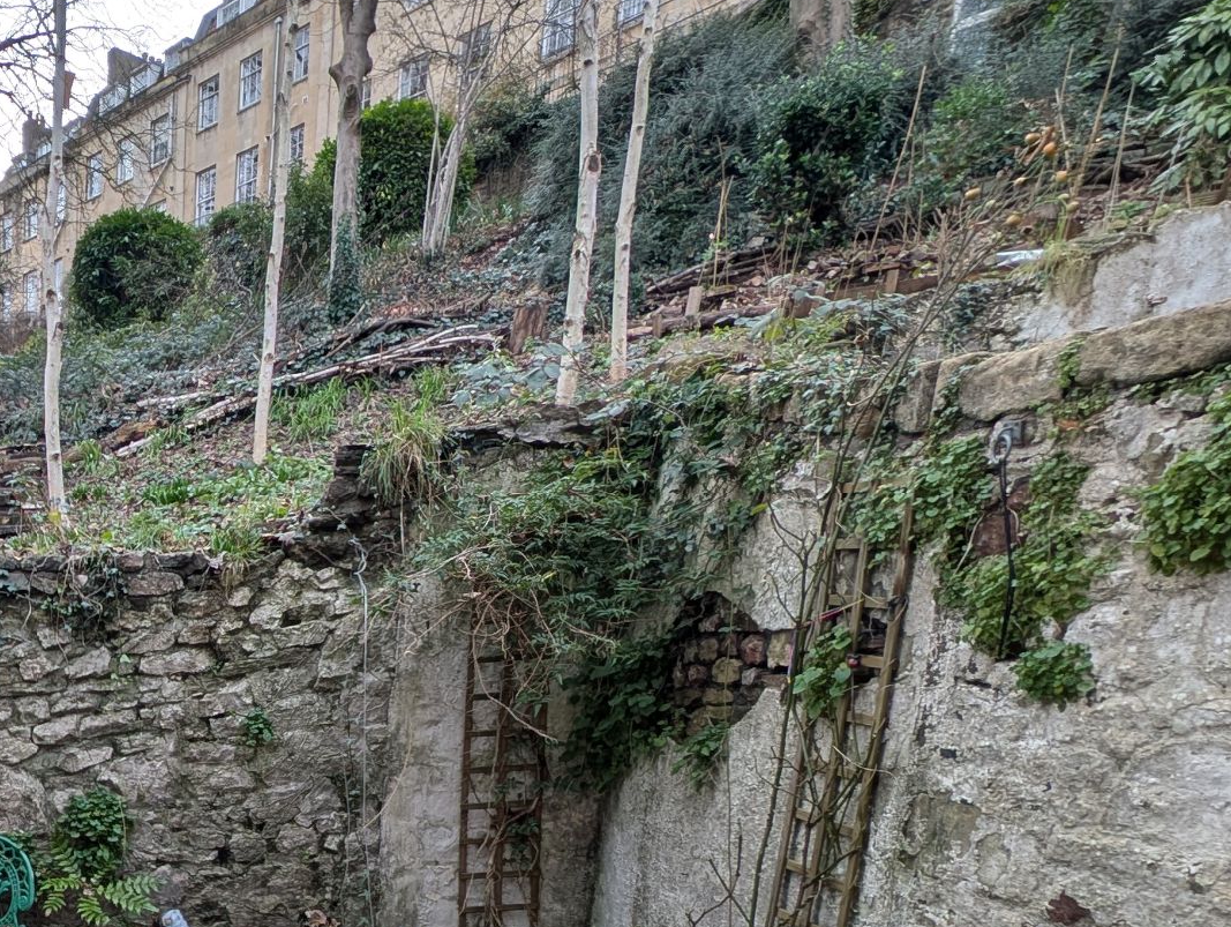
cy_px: 841
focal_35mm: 27
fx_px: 961
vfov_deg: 46.3
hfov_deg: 53.2
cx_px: 32
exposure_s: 1/459
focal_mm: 2.23
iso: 45
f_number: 1.95
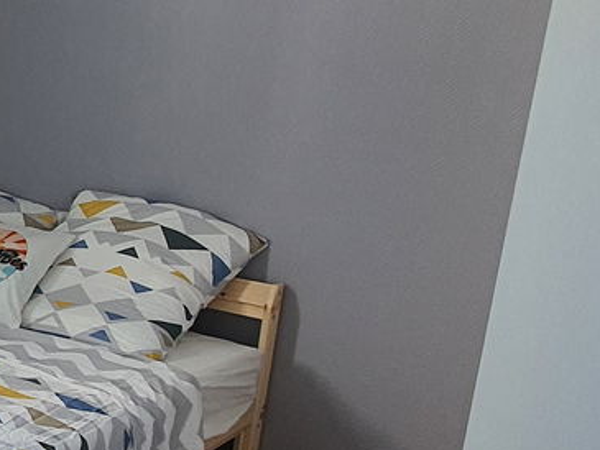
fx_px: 988
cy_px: 250
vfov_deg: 25.7
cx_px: -385
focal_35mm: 57
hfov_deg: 23.6
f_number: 2.2
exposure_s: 1/50
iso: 64
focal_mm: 1.8
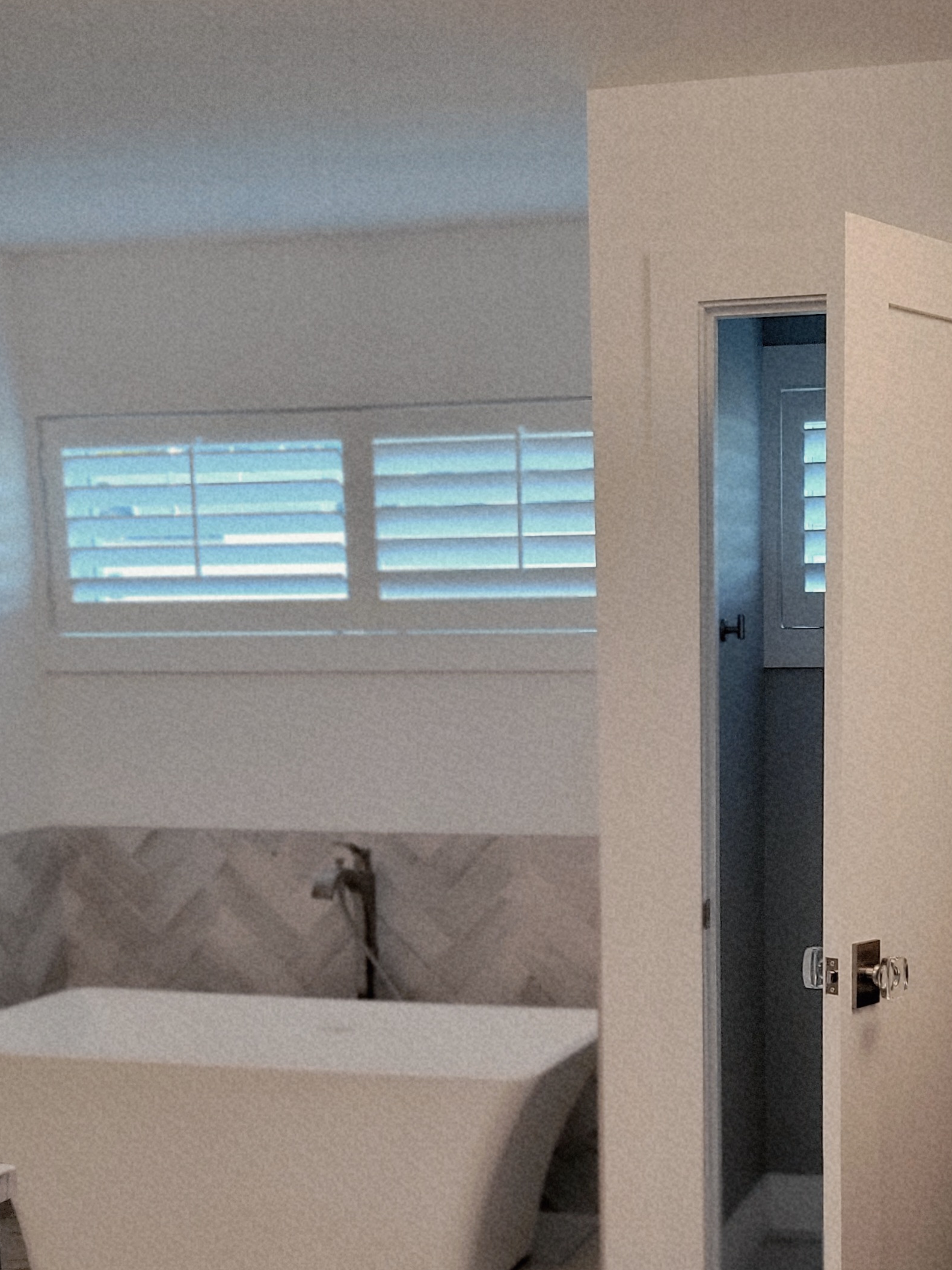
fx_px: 1796
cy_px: 944
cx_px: 730
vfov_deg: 38.0
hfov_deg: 29.2
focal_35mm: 49
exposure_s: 1/120
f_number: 1.8
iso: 200
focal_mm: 5.4
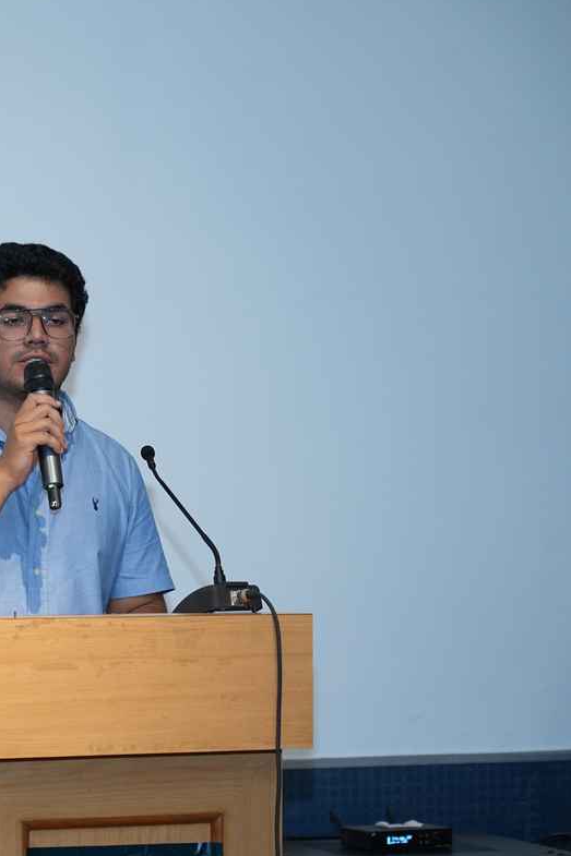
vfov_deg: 15.8
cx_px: 41
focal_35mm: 130
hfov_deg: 10.5
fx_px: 3094
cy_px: 422
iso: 2000
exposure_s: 1/160
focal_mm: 85
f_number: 4
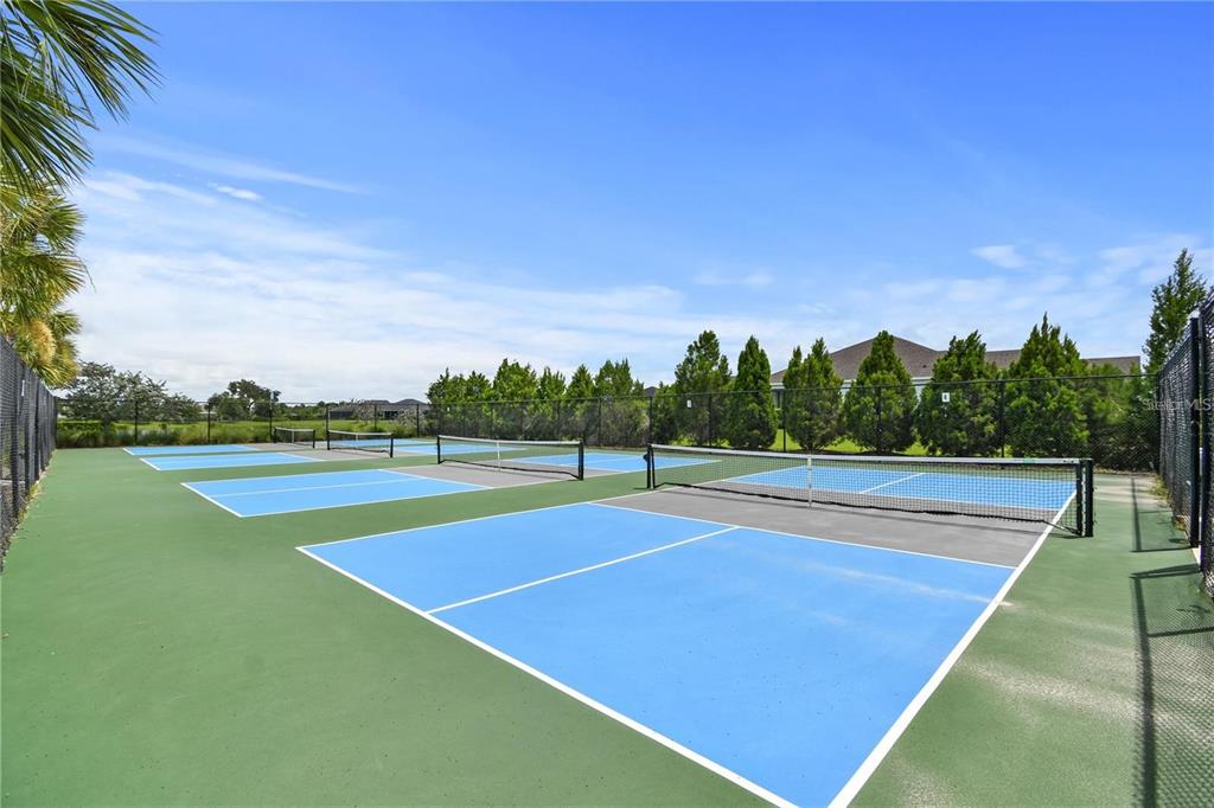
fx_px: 506
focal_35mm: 15
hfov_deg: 100.4
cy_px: 404
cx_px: 607
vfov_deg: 77.3
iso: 100
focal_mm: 10
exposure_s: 1/640
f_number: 7.1
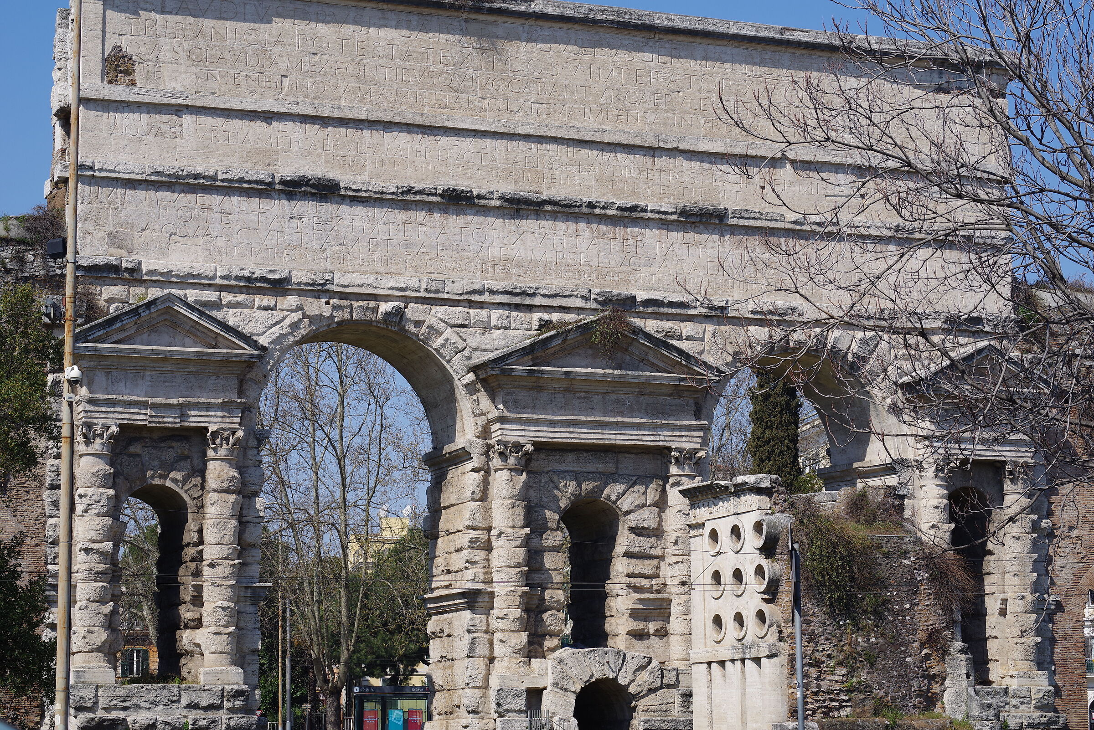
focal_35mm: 85
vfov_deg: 16.1
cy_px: 365
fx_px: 2584
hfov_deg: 23.9
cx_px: 547
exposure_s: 1/125
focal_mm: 85
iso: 100
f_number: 11
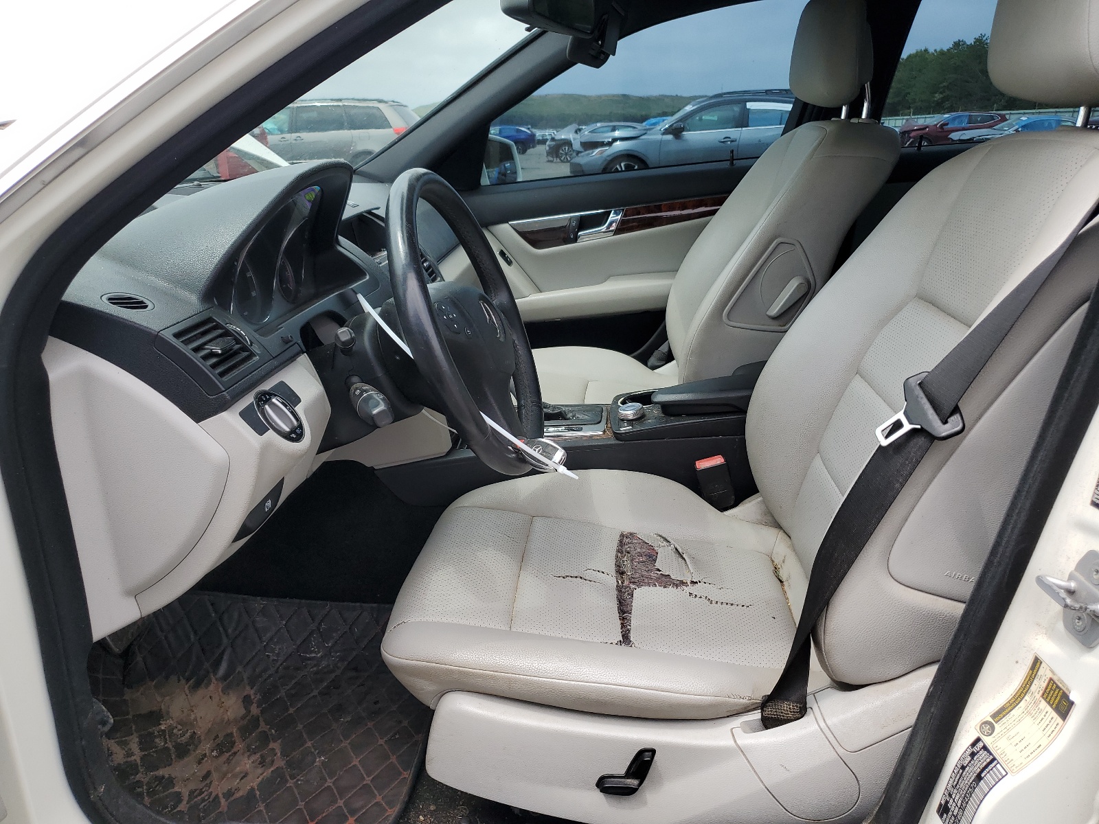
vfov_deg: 53.1
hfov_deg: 67.3
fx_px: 825
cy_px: 412
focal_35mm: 26
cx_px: 550
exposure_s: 1/1429
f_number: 1.5
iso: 50
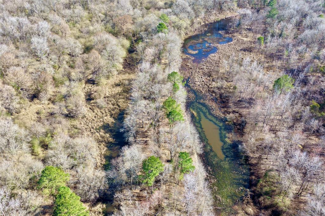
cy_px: 108
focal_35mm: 28
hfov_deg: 65.5
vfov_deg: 46.4
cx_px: 162
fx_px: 253
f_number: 2.8
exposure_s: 1/320
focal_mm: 14.45
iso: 100
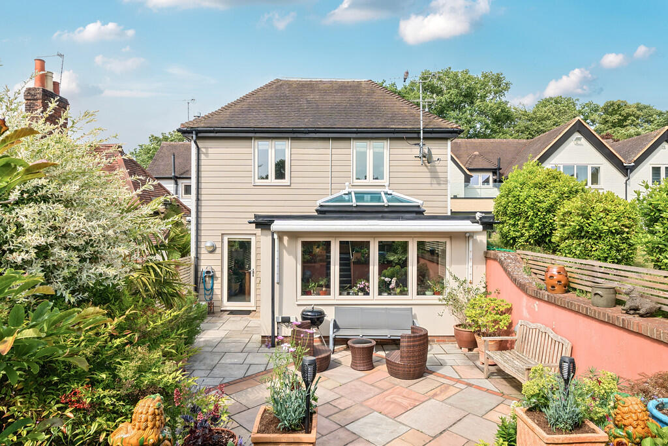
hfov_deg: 81.2
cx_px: 334
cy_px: 223
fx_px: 390
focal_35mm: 21
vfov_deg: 59.5
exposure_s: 1/320
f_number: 8
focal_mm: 14
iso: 200
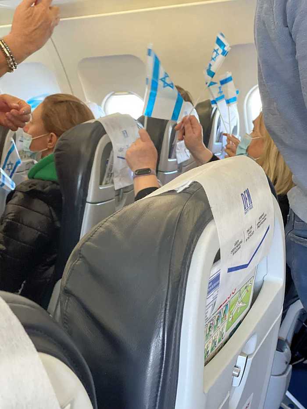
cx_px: 154
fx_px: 615
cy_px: 204
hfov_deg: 28.0
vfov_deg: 36.8
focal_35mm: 52
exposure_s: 1/99
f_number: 2
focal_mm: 6
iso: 250
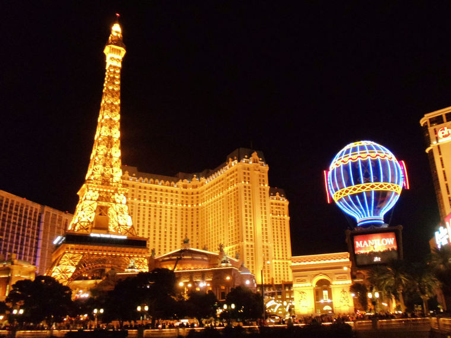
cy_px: 169
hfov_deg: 42.9
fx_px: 573
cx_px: 226
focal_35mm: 44
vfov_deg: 32.9
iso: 800
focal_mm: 6
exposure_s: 1/10
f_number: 3.5
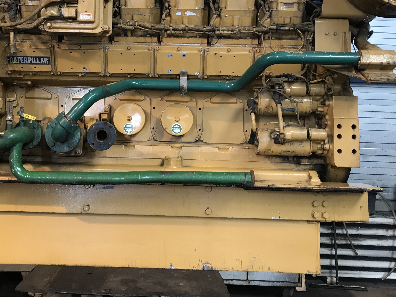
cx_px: 163
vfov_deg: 33.7
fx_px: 480
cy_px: 78
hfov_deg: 44.6
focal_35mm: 42
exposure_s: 1/17
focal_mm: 3.99
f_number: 1.8
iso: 40
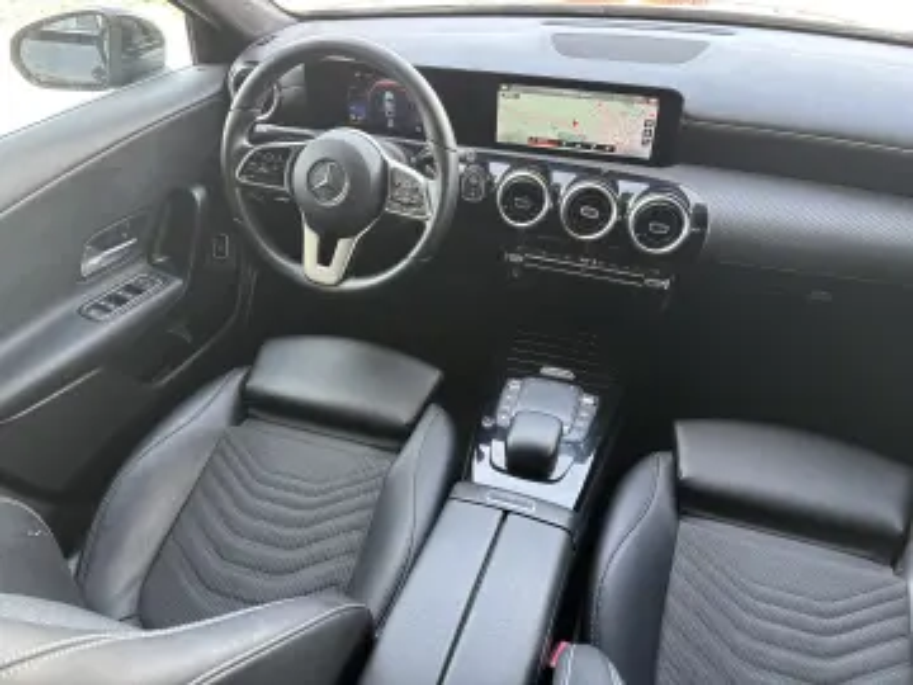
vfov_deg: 53.1
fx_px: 686
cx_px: 456
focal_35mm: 26
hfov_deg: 67.3
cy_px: 342
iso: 125
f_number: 1.6
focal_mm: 5.96
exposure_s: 1/59
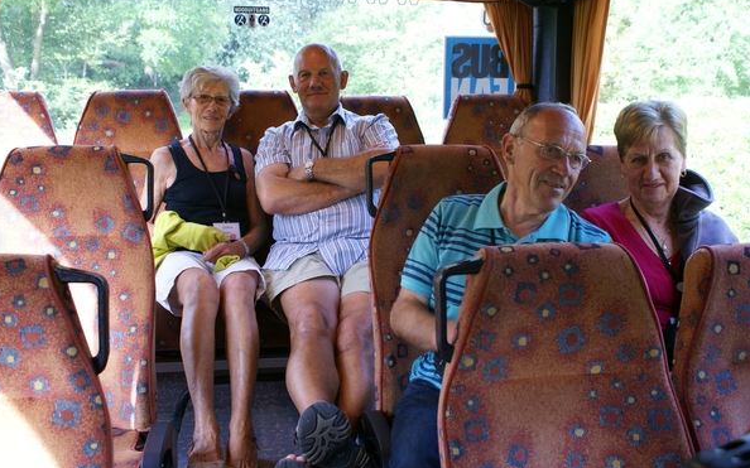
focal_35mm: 34
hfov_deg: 56.7
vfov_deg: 37.3
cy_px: 238
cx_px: 372
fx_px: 695
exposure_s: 1/40
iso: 100
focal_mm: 22
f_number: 4
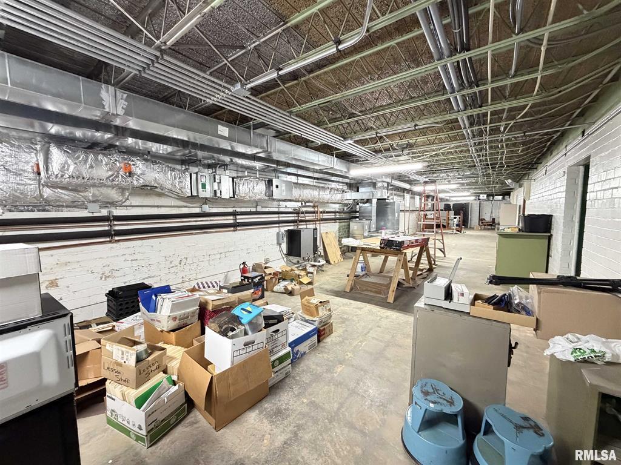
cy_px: 232
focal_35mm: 14
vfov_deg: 85.7
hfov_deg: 102.1
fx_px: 251
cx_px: 310
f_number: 2.2
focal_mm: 2.22
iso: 640
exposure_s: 1/60
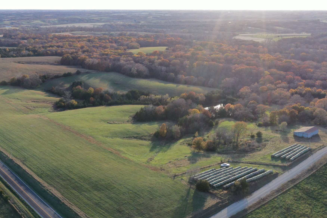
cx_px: 170
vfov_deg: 32.6
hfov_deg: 47.4
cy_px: 127
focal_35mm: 41
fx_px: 372
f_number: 5
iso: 100
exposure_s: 1/240
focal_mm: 10.26
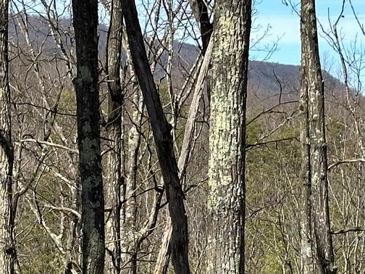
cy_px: 250
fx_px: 2056
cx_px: 292
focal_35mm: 195
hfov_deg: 10.1
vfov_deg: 7.6
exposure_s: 1/2597
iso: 64
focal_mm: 6.86
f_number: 1.78
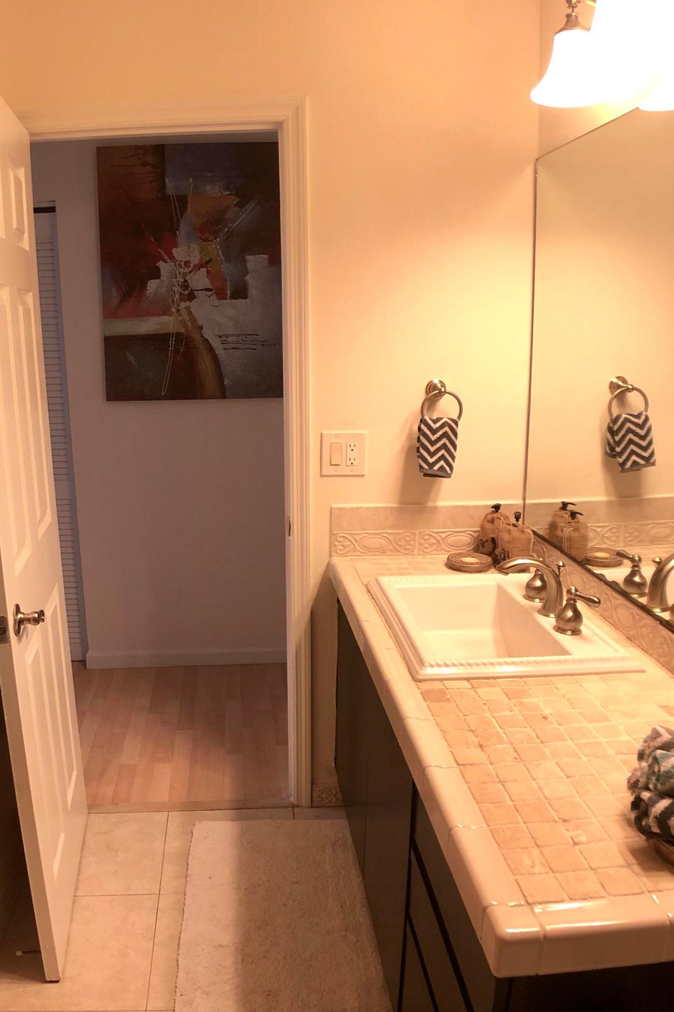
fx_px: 1180
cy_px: 521
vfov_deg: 46.4
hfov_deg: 31.7
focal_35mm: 42
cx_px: 229
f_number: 1.8
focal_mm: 4
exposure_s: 1/30
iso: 25
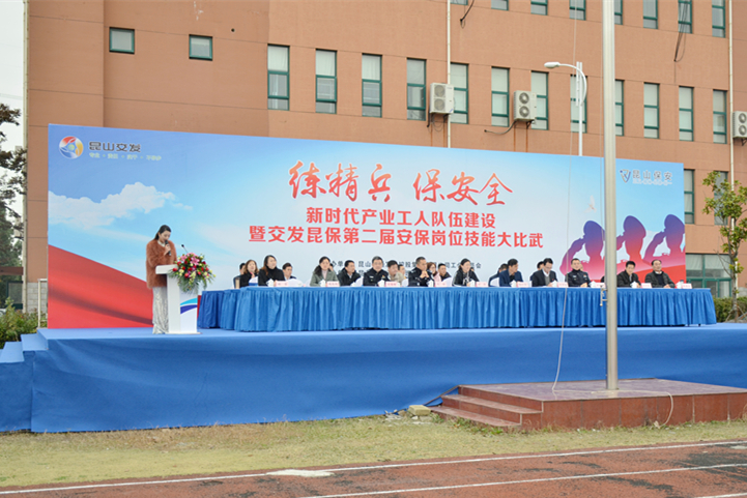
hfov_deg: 47.9
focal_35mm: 40
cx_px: 374
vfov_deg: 33.0
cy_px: 249
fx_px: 840
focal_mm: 27
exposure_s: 1/400
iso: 250
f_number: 4.5
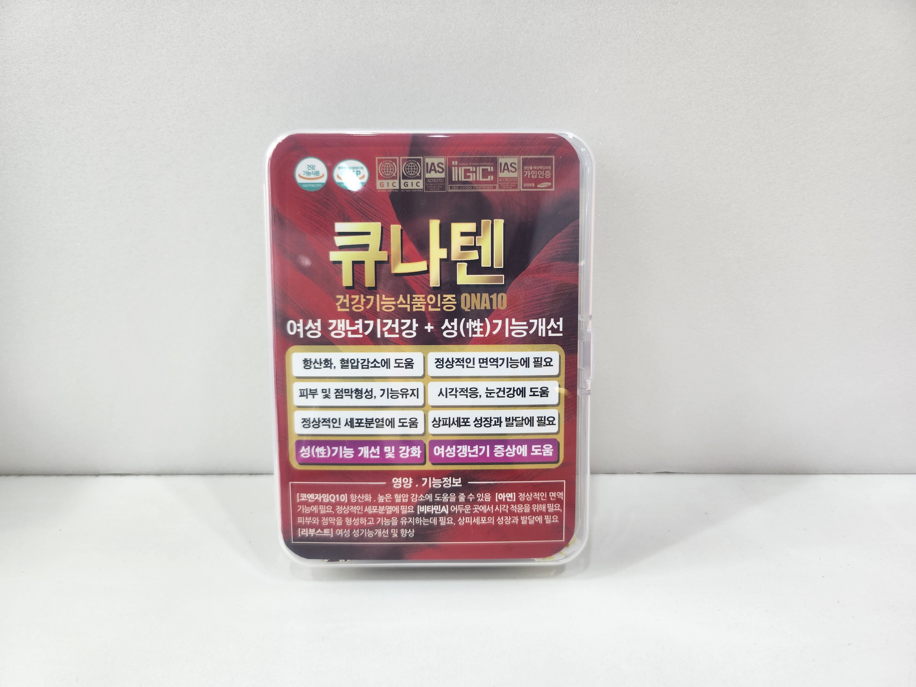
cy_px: 344
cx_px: 458
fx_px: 635
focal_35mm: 24
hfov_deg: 71.6
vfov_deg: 56.8
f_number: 1.8
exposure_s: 1/120
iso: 64
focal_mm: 5
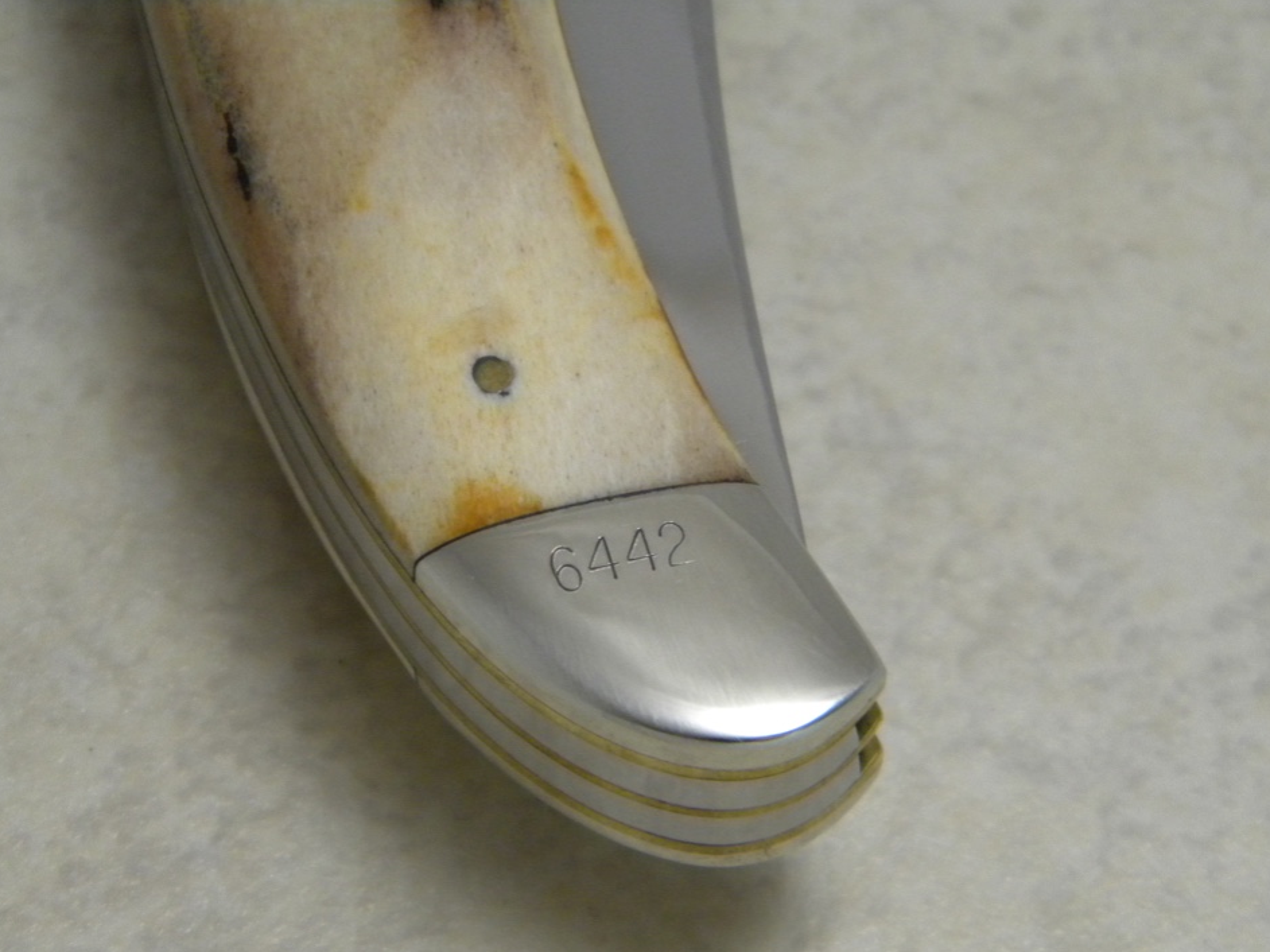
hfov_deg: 12.6
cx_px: 621
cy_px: 504
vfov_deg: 9.5
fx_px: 5759
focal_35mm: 157
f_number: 5
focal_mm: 26.8
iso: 400
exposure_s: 1/27.4
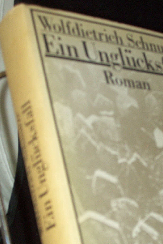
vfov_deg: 23.7
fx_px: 577
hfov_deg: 16.0
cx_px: 115
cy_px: 183
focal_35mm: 85
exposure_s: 1/80
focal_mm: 8.7
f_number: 3.2
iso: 160
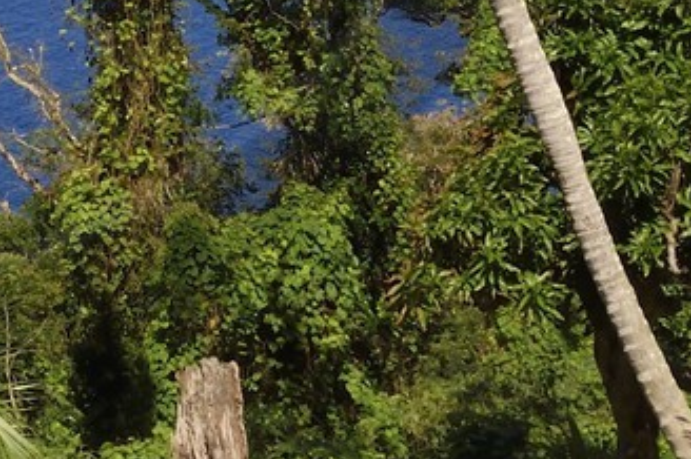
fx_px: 2243
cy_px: -474
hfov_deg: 16.4
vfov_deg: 10.7
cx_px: -238
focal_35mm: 117
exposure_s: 1/250
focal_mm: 24
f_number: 16
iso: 200
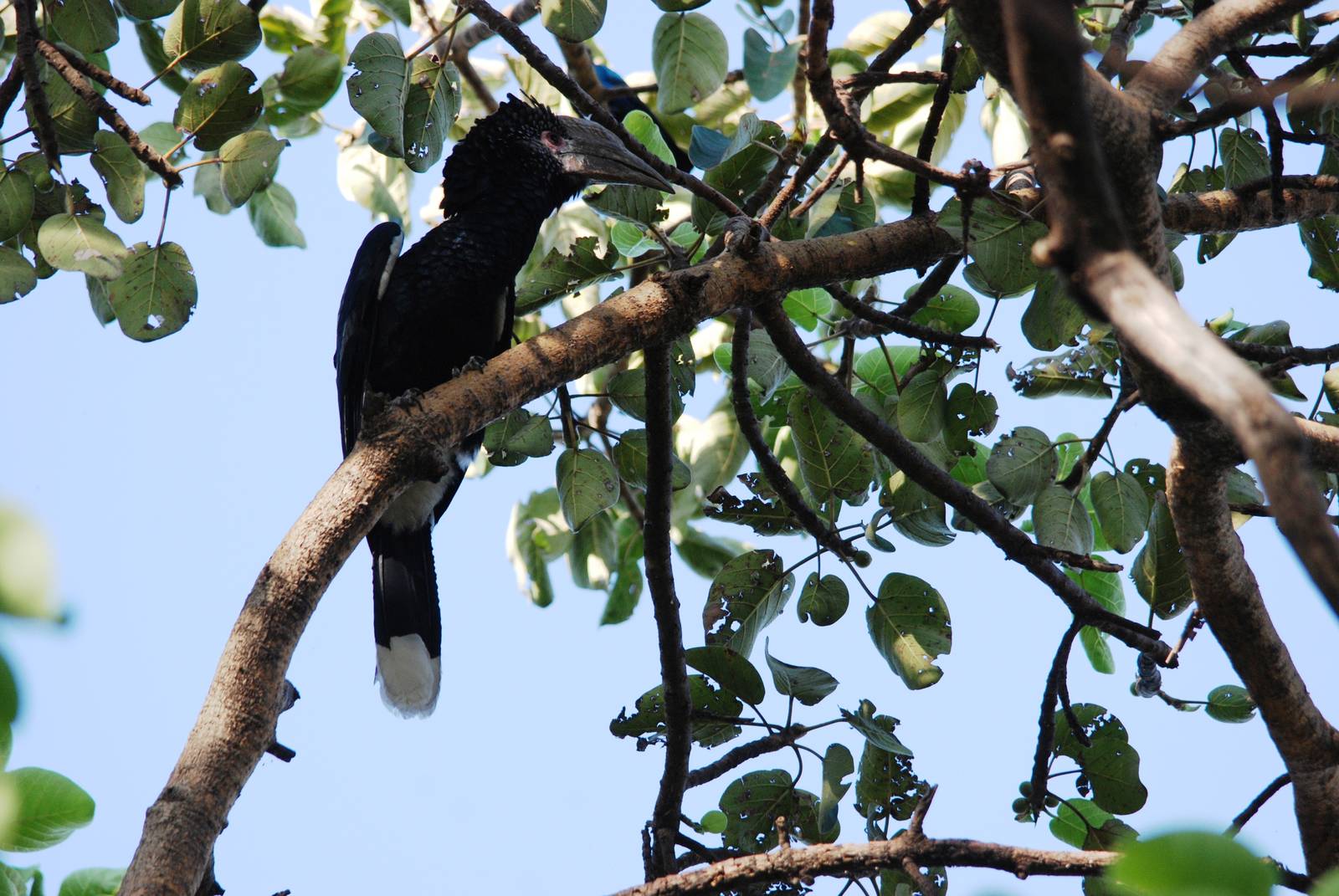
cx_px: 670
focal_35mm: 525
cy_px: 448
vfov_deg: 2.6
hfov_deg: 3.9
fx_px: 19550
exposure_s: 1/200
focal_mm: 350
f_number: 6.3
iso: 400
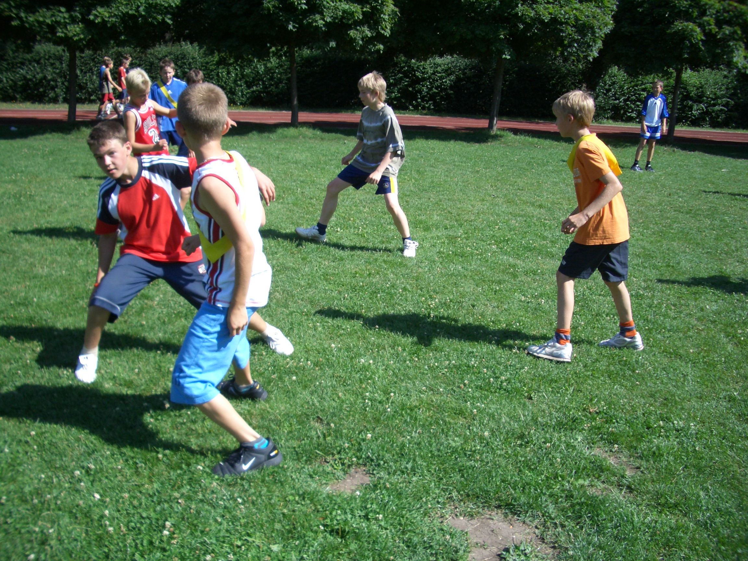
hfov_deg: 52.6
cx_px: 374
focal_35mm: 35
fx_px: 756
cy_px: 280
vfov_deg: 40.7
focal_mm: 5.8
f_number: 2.6
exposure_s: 1/800
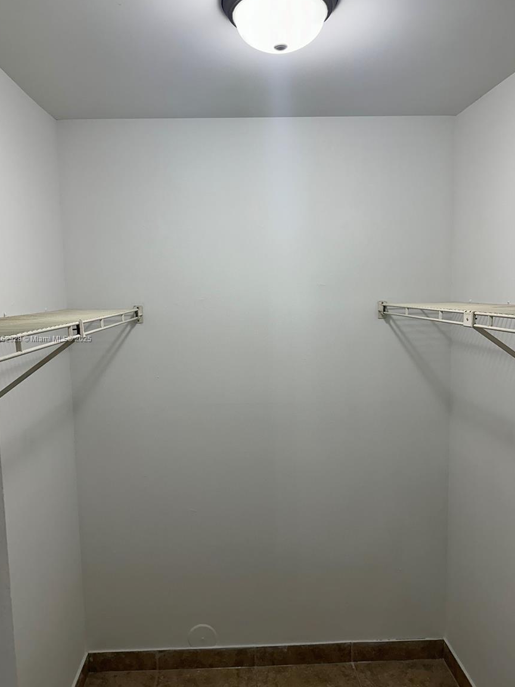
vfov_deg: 69.4
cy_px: 339
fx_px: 496
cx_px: 250
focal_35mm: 25
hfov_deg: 54.9
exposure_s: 1/120
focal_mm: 6.86
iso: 100
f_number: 1.78
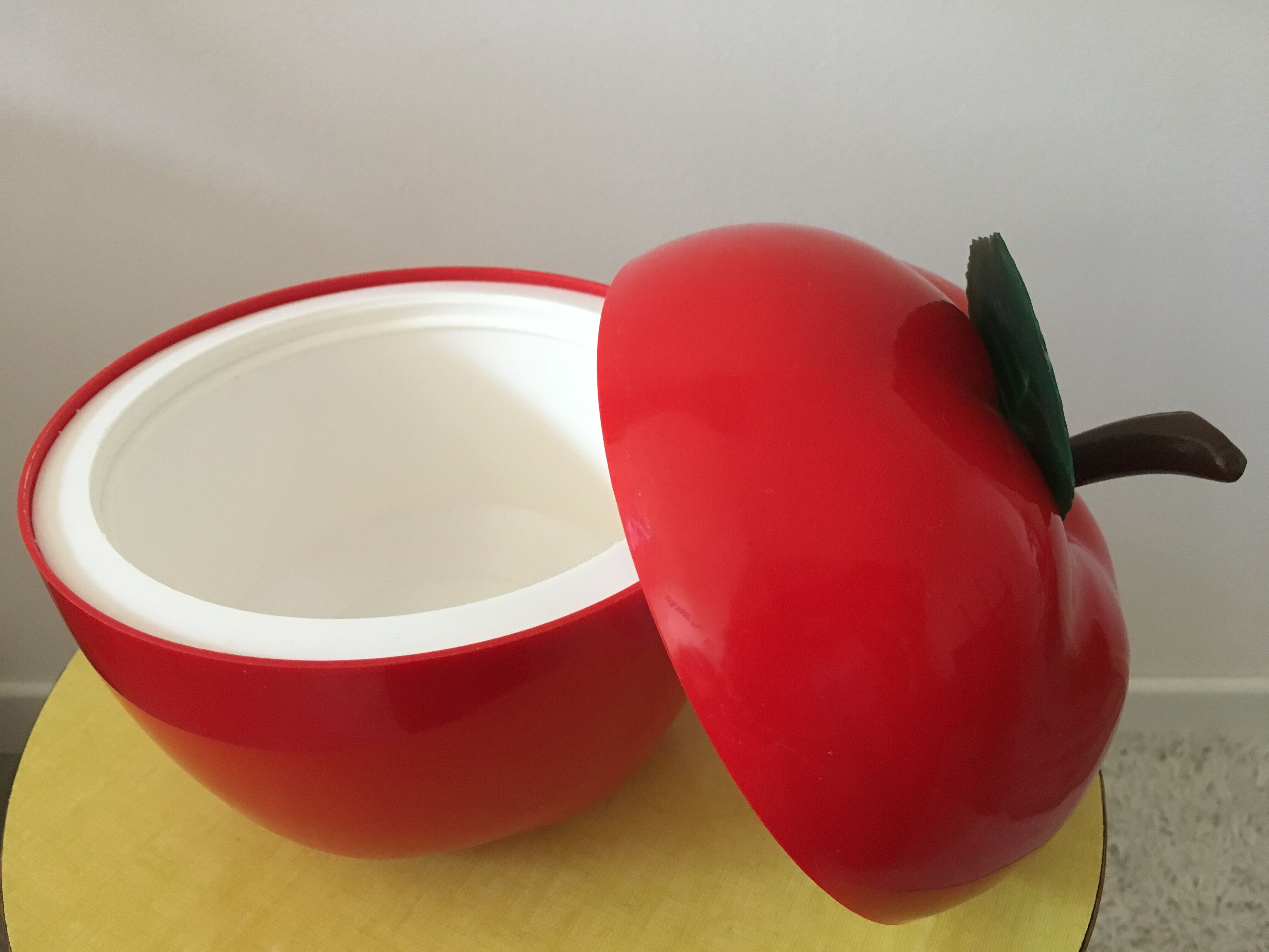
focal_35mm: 29
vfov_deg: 48.2
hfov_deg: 61.7
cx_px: 634
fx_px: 1063
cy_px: 476
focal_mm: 4.15
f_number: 2.2
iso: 200
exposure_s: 1/33
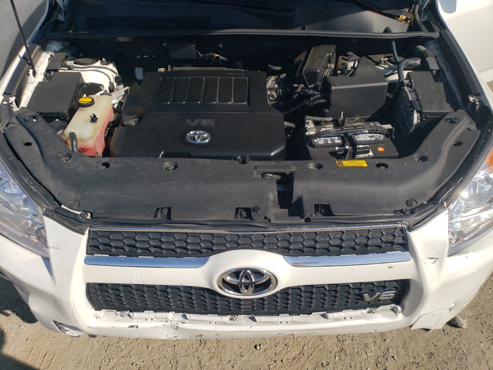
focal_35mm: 26
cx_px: 246
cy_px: 185
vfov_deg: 53.1
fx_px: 370
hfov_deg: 67.3
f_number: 1.5
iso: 50
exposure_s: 1/5000
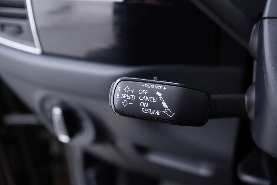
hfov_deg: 53.1
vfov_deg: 36.9
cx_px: 138
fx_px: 277
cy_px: 92
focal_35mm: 36
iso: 400
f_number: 2.8
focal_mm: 24
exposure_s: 1/40
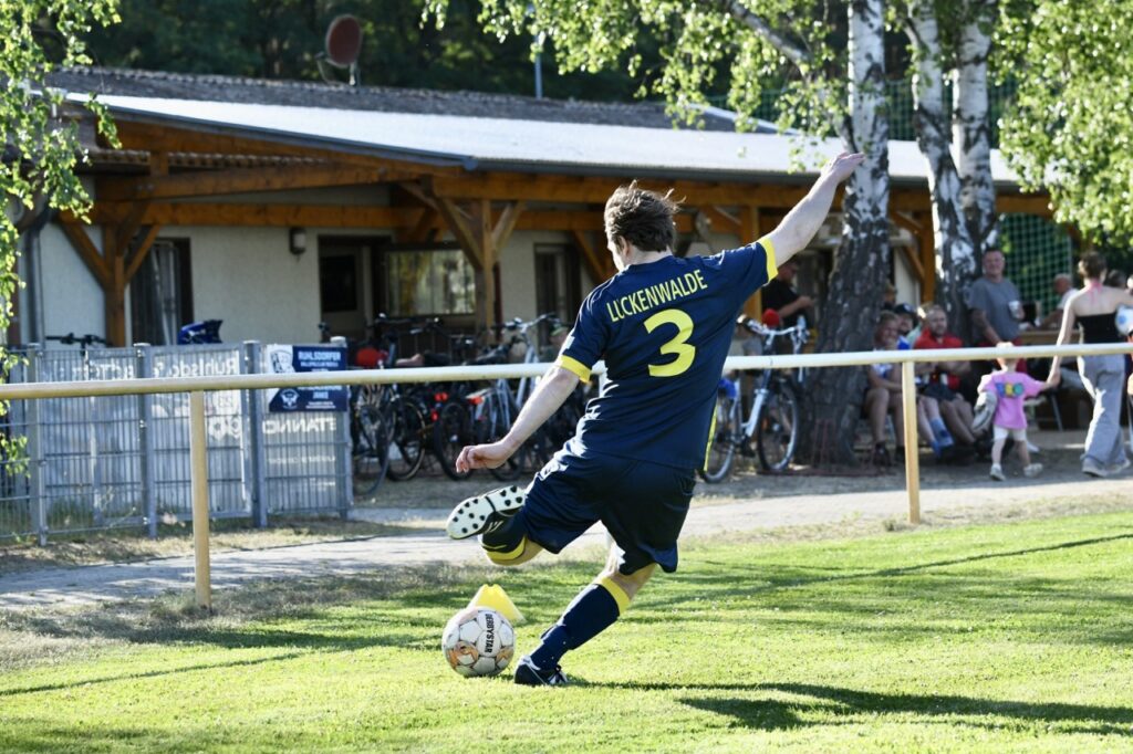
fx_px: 3524
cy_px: 377
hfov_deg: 18.3
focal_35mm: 112
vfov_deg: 12.2
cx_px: 566
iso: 1250
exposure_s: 1/1600
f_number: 6.3
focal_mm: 112
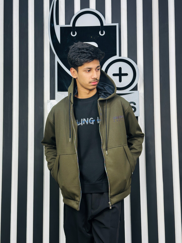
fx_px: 336
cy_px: 122
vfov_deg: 39.7
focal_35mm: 48
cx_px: 91
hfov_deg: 30.3
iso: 50
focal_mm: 6.86
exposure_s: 1/50
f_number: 1.78
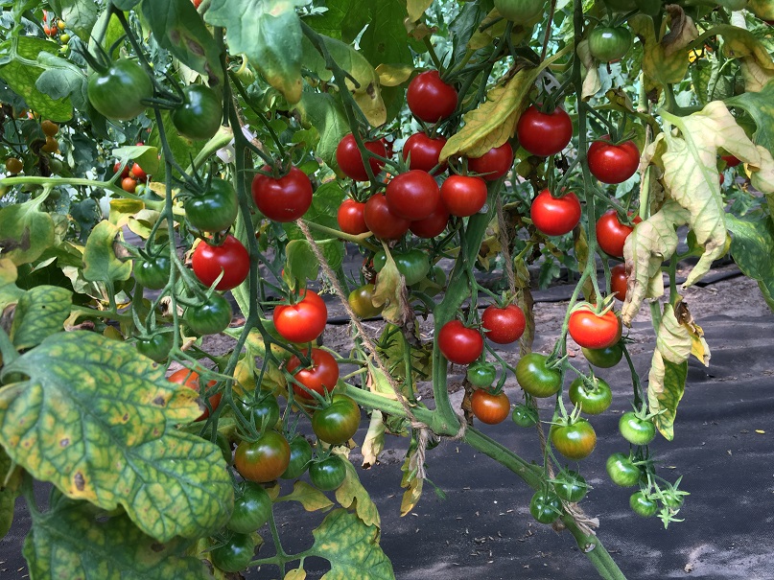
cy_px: 290
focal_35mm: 29
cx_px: 387
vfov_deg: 48.2
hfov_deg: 61.7
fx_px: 648
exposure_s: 1/106
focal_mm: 4.15
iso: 25
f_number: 2.2
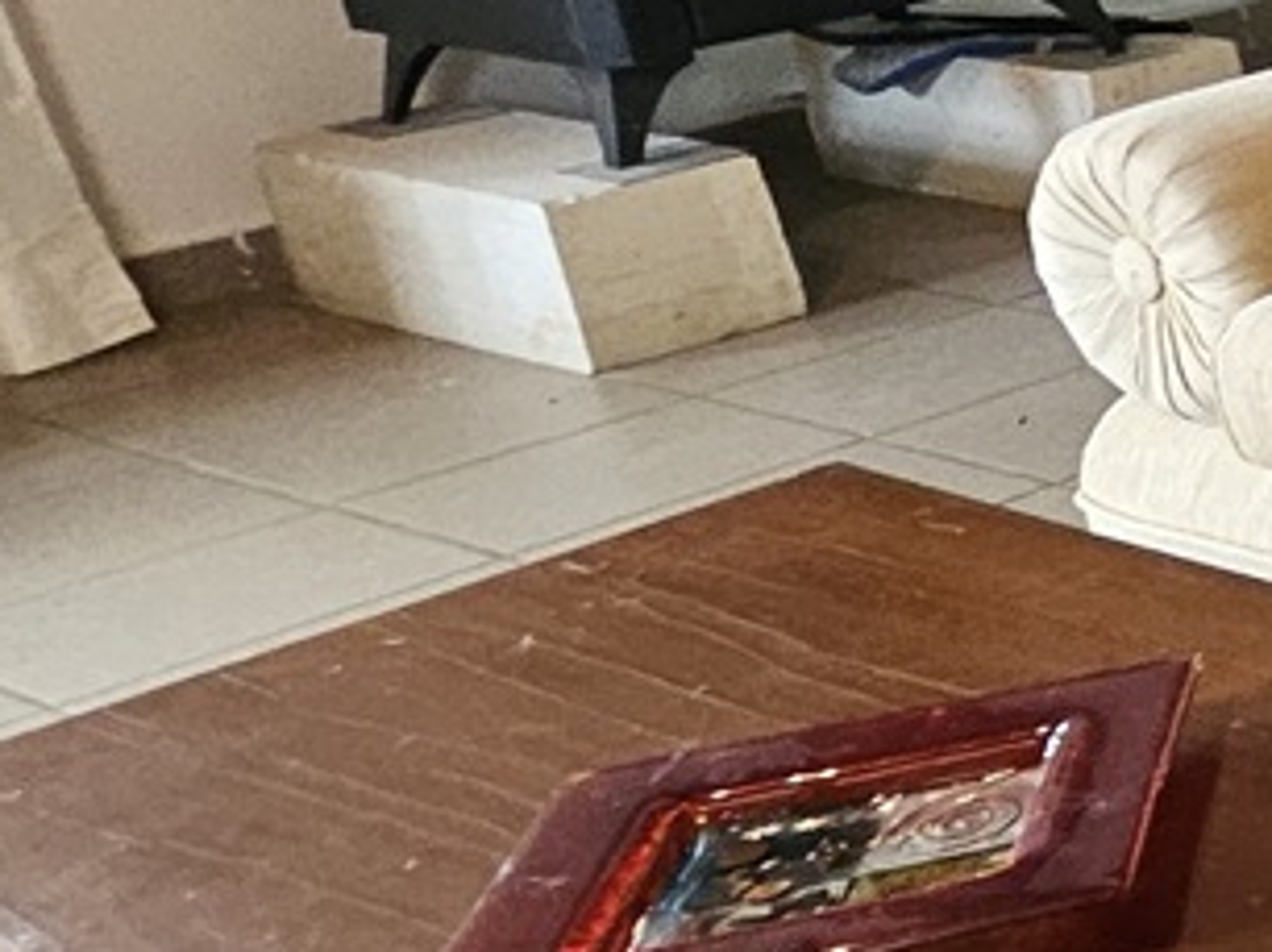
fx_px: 2497
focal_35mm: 68
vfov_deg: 21.2
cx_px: 3039
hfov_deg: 15.3
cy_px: 137
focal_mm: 1.74
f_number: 2.2
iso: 320
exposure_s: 1/33
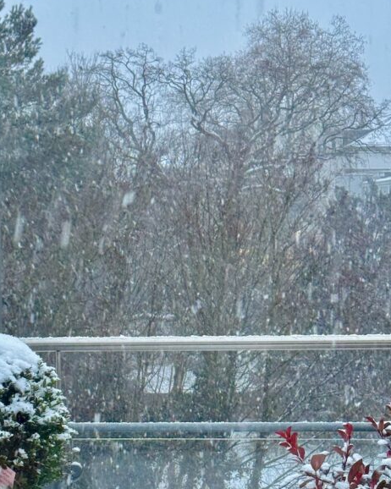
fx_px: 1201
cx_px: 146
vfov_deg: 22.9
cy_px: 313
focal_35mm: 83
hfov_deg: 18.5
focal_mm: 6.76
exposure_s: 1/33
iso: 320
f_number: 1.78
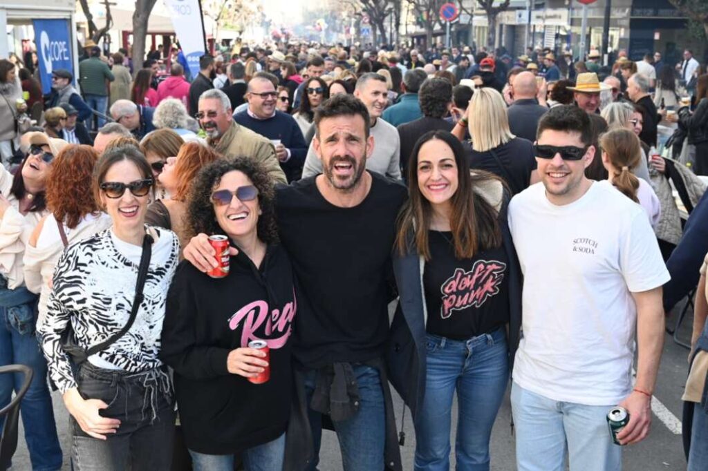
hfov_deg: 50.7
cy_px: 236
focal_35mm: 38
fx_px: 747
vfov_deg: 35.0
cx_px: 354
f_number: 5.6
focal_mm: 38
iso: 500
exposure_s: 1/500
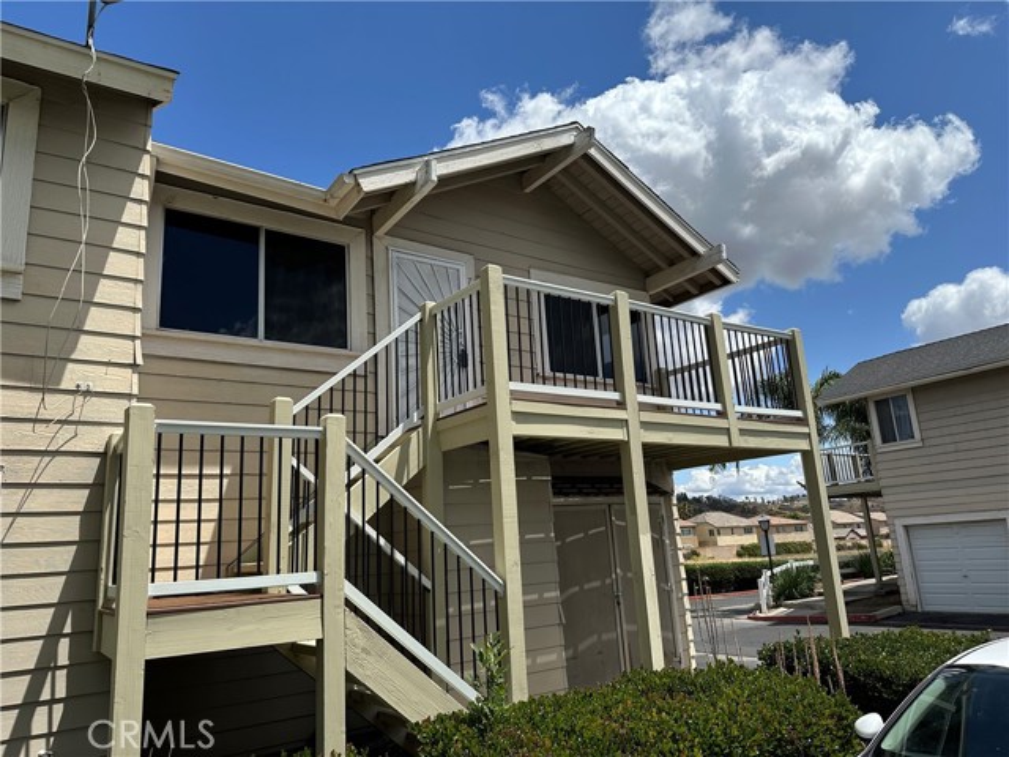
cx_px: 504
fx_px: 700
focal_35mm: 24
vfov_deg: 56.8
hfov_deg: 71.6
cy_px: 378
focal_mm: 6.86
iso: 80
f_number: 1.78
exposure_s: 1/6211
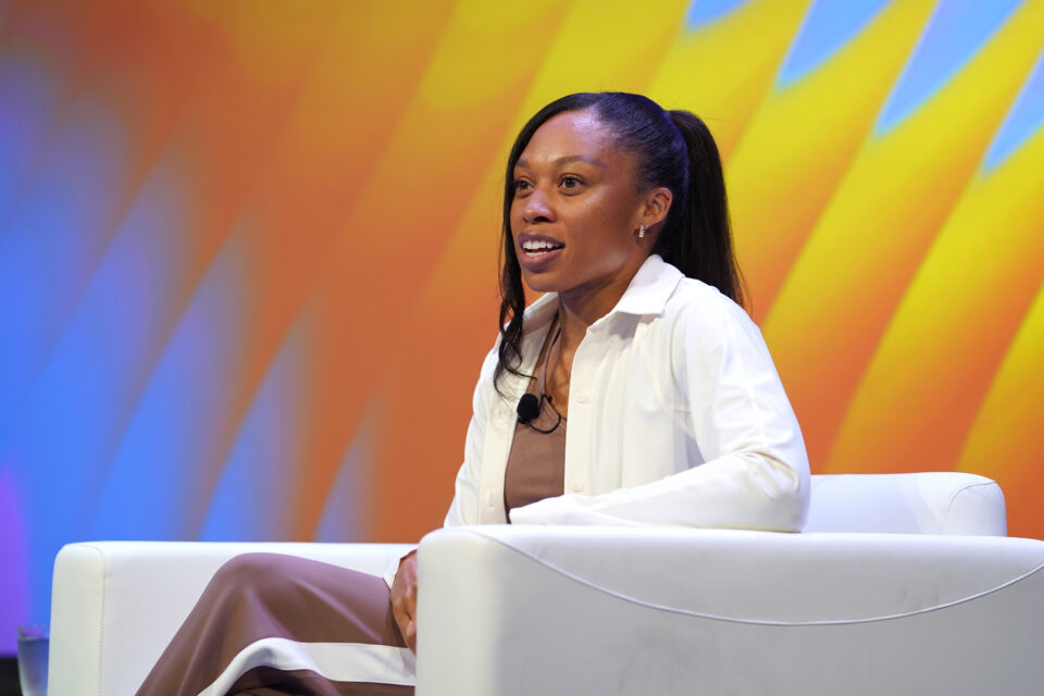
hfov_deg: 12.5
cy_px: 348
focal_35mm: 164
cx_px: 522
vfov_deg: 8.4
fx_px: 4756
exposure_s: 1/250
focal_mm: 164
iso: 1250
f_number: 3.5
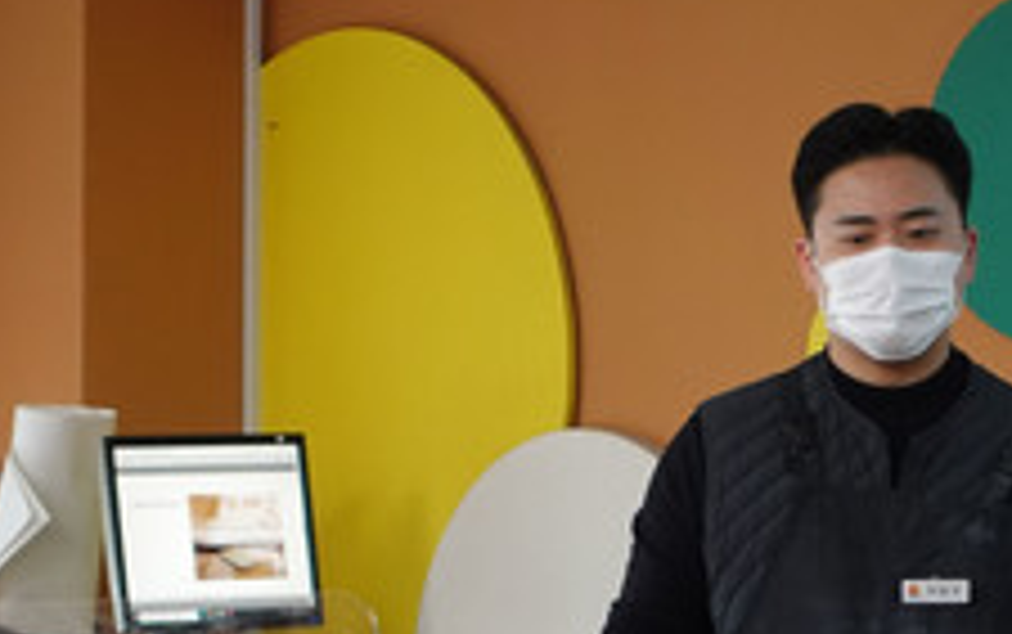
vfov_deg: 7.2
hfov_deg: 11.5
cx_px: 549
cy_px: 724
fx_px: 5023
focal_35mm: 182
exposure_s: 1/80
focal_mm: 24.71
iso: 1000
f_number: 2.8
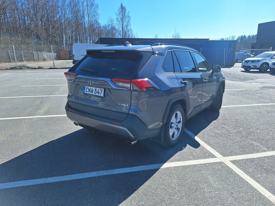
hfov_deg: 73.9
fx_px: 183
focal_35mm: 23
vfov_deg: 58.9
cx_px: 138
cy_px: 103
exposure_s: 1/2639
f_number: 1.8
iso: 40
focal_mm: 5.54
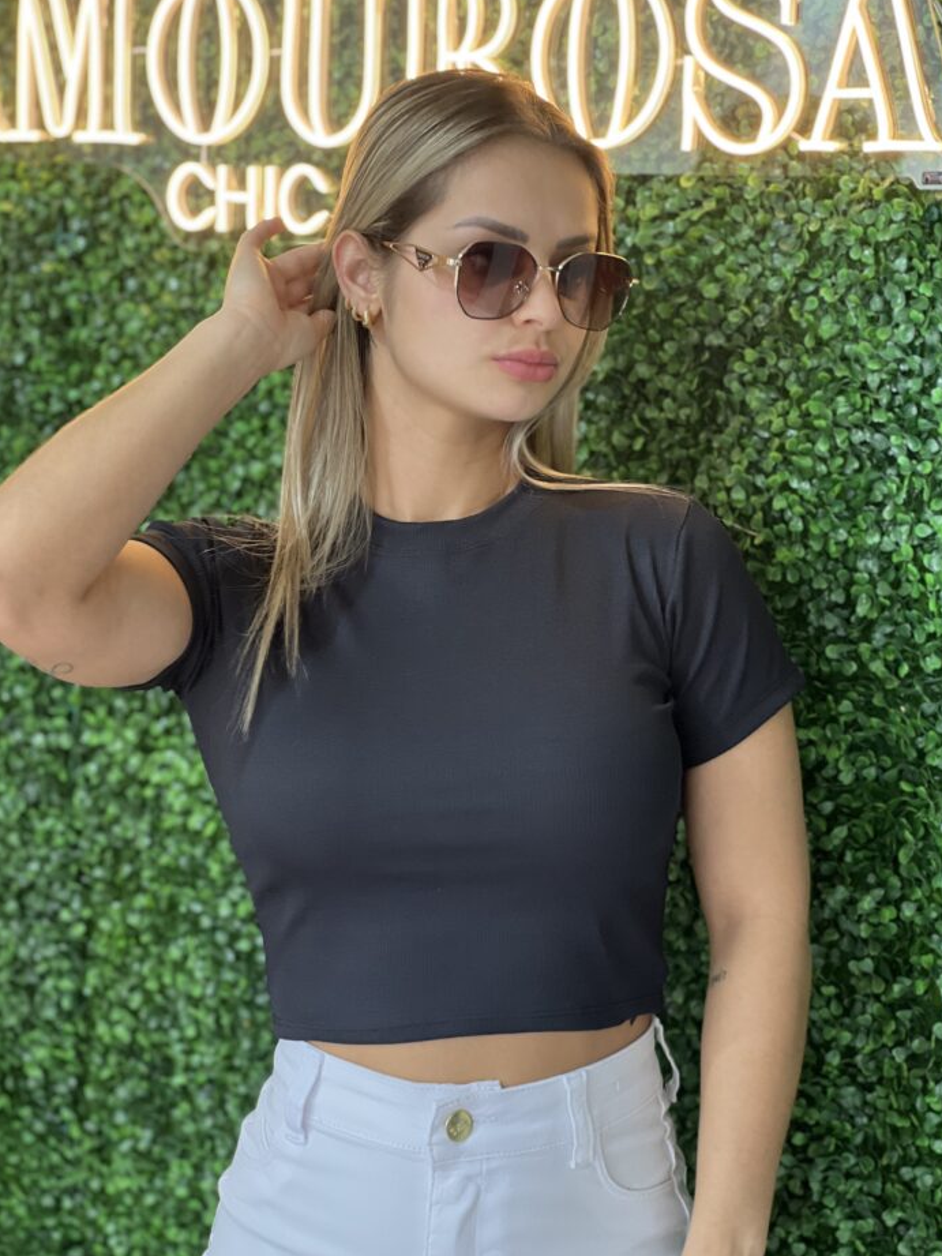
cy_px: 629
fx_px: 2829
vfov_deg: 25.0
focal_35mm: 78
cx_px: 474
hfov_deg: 18.9
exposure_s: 1/60
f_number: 2.8
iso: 160
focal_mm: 9
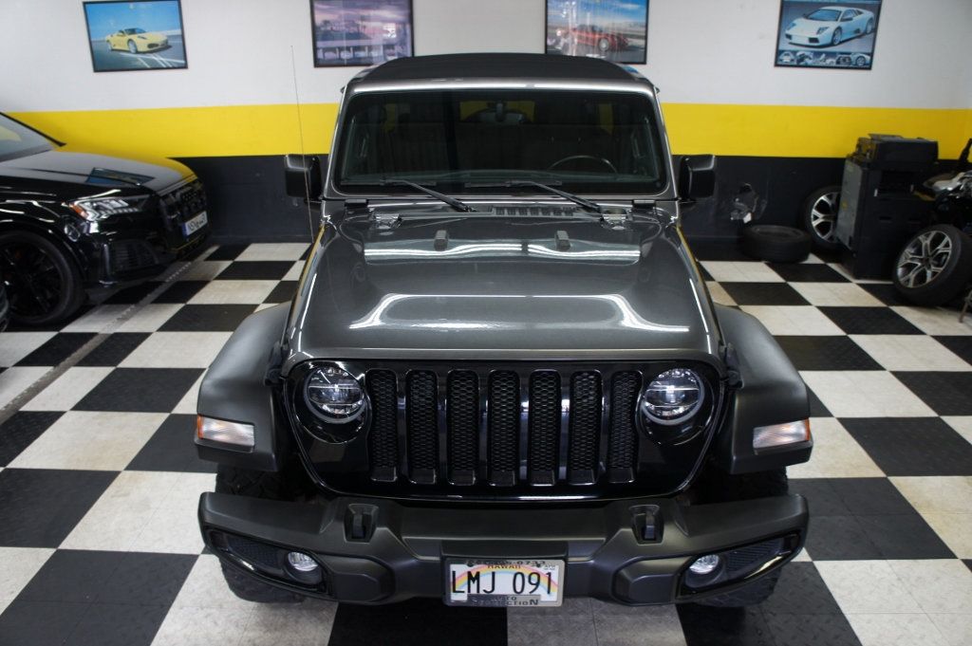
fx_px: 728
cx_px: 486
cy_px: 323
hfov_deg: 67.4
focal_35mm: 27
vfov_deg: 47.9
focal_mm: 18
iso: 200
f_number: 3.5
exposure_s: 1/30
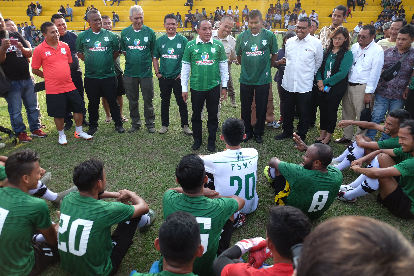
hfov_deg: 67.4
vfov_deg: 47.9
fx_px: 310
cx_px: 207
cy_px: 138
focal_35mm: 27
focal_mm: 18
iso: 100
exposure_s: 1/250
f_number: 2.8
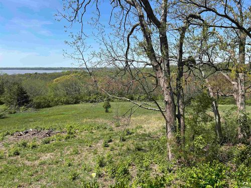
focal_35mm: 26
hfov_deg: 67.3
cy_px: 94
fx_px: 189
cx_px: 126
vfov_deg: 53.1
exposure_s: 1/3460
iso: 50
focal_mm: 5.7
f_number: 1.5
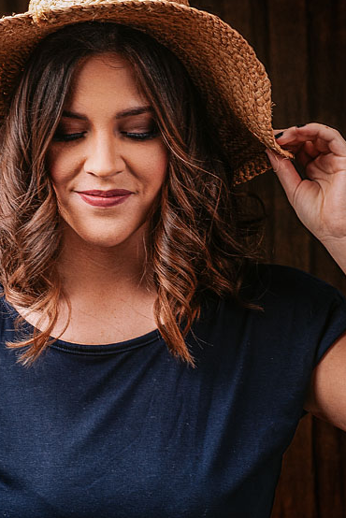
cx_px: 97
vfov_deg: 14.8
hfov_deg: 9.9
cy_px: 320
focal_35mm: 138
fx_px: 1987
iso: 200
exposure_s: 1/100
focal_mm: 85
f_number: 13
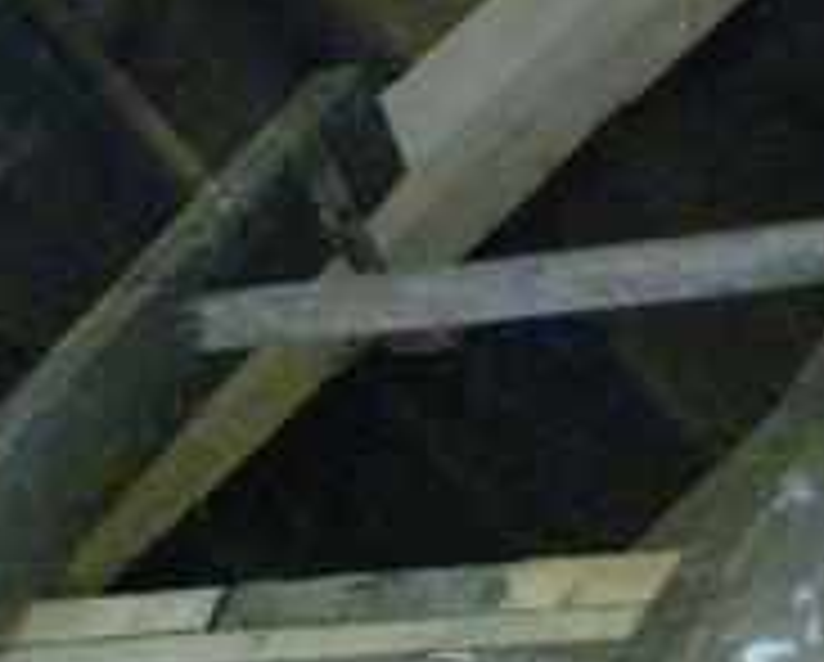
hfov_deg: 11.8
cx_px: 1544
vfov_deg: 10.2
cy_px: -176
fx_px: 3640
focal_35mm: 149
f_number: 2.8
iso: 800
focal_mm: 7.4
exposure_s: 1/13
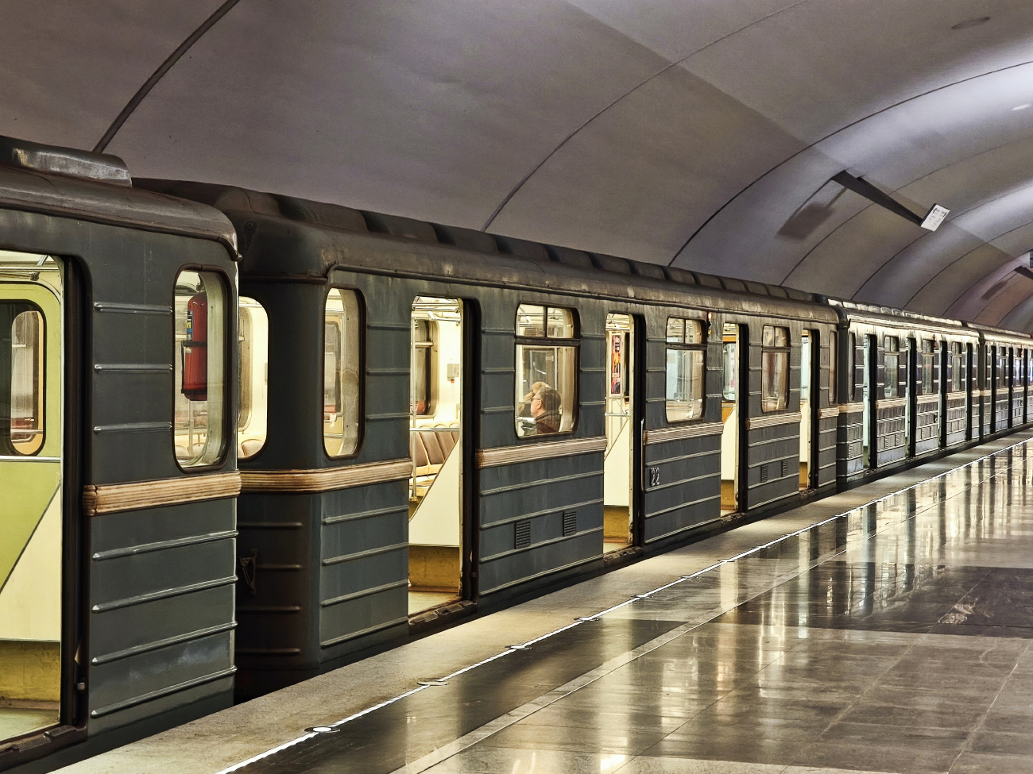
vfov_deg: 18.4
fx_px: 2387
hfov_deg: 24.4
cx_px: 516
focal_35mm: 80
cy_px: 387
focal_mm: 8.8
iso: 1600
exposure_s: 1/50
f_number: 2
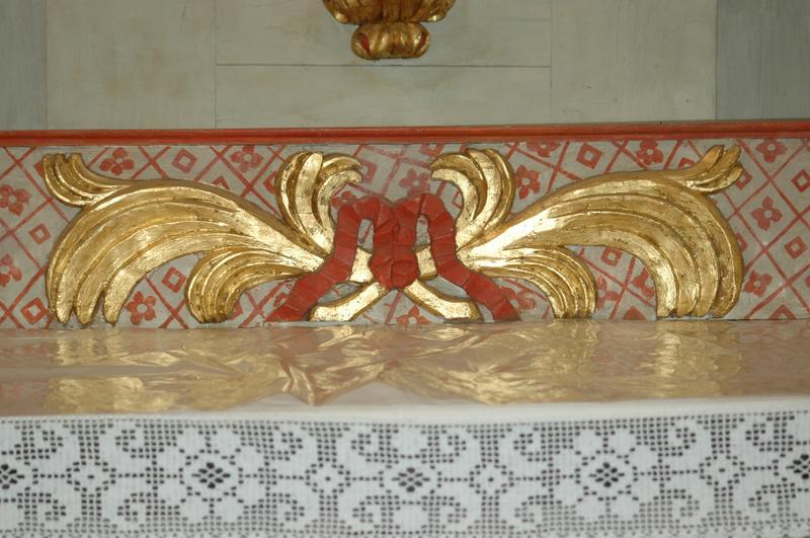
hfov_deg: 16.7
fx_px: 2764
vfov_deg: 11.1
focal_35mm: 123
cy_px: 269
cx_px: 405
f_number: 4
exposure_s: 1/60
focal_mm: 82
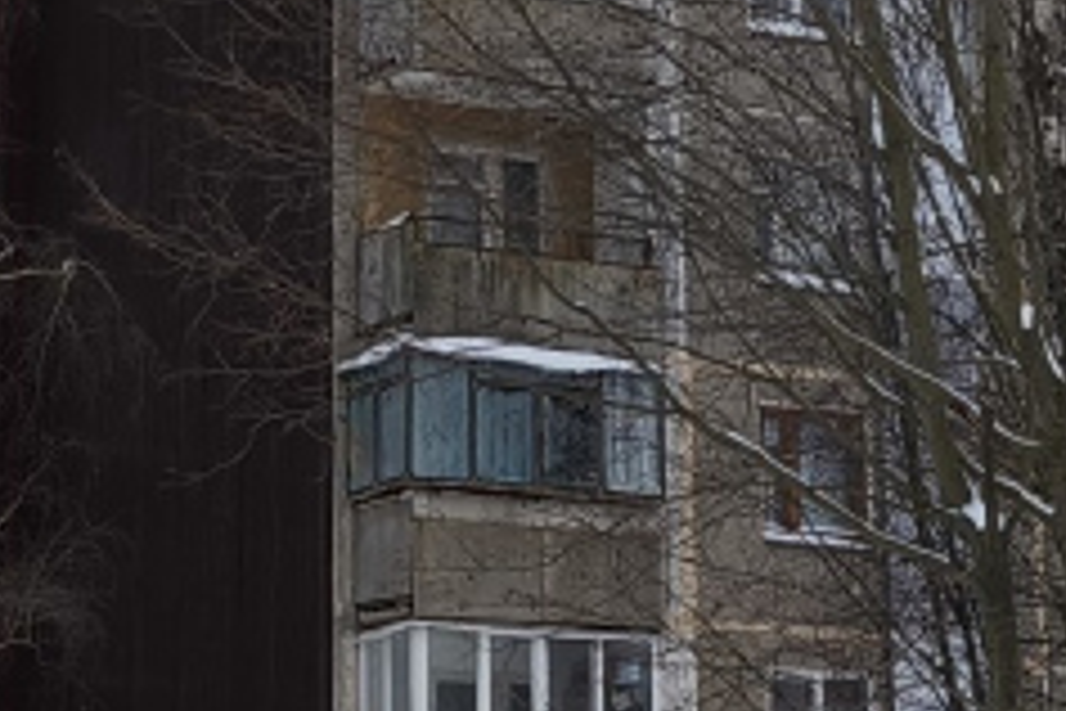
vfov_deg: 10.4
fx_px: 3879
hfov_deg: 15.6
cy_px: -38
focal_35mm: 131
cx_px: 666
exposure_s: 1/1163
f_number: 1.7
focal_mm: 5.35
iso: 80
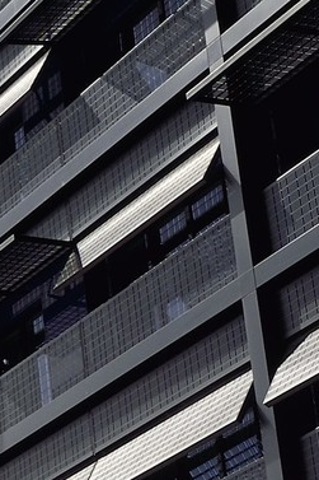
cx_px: -596
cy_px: 437
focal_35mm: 153
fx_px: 2035
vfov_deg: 13.3
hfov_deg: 7.9
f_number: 20
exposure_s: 1/250
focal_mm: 24
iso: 200
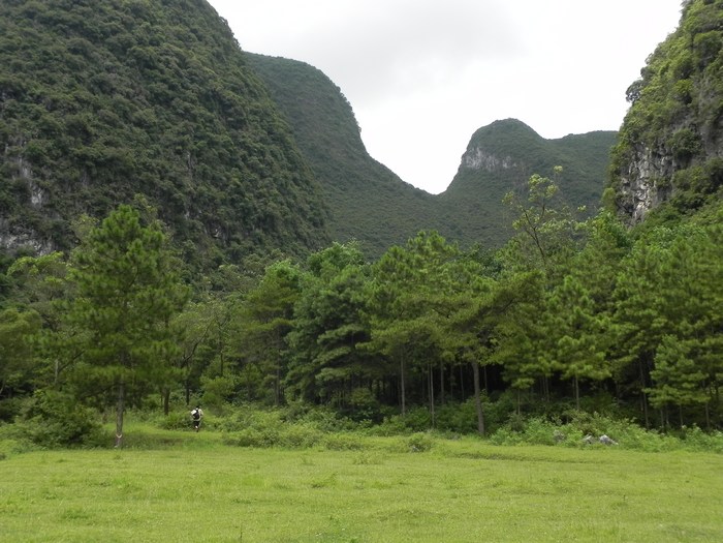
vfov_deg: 35.1
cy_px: 272
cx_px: 362
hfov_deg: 45.8
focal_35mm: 41
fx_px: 856
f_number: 5.6
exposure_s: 1/342
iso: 160
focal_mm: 7.3
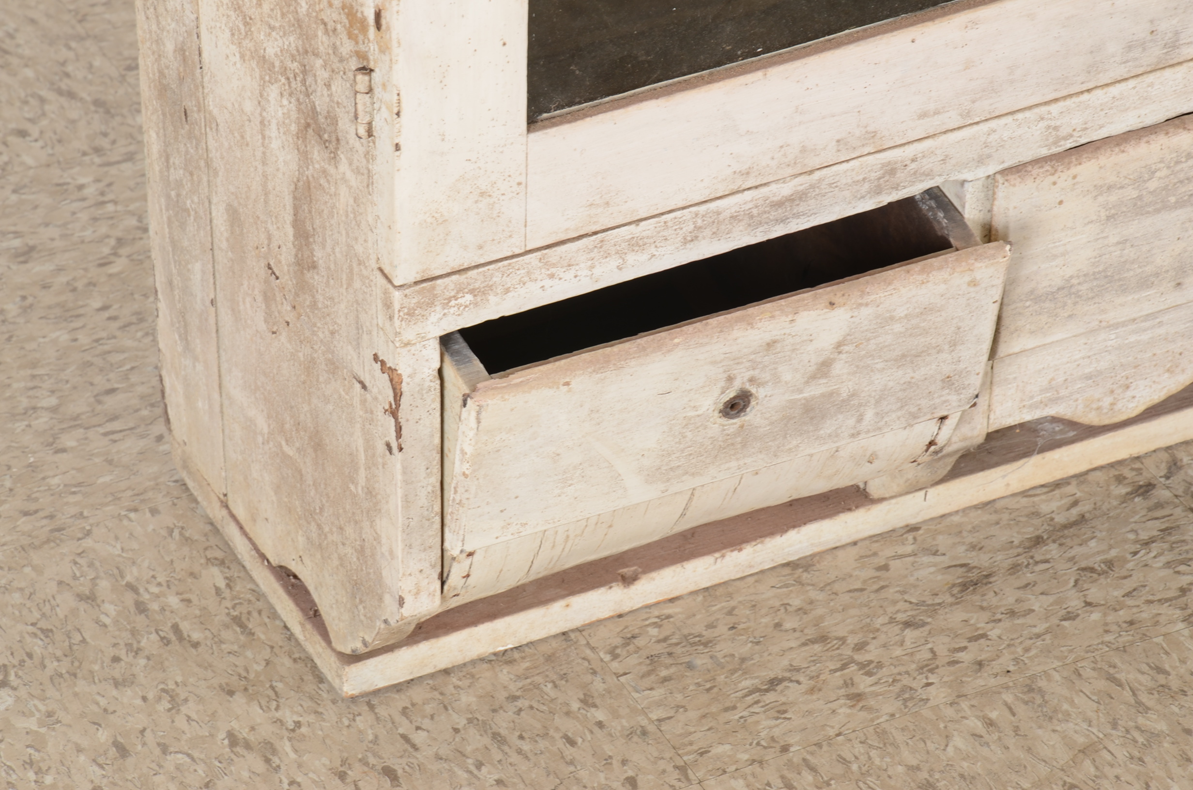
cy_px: 395
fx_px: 5209
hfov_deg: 13.1
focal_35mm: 158
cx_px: 596
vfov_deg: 8.7
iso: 125
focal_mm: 105
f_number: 13
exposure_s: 1/100
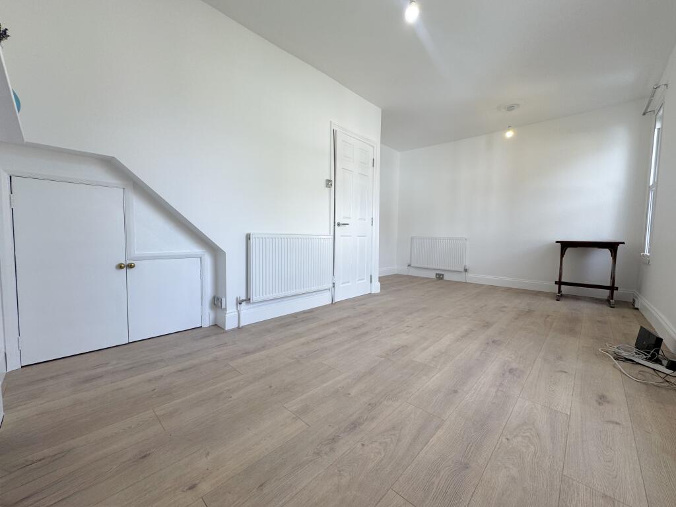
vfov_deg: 85.7
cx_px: 338
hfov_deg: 102.1
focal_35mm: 14
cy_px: 254
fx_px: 273
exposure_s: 1/100
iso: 40
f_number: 2.2
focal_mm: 2.22
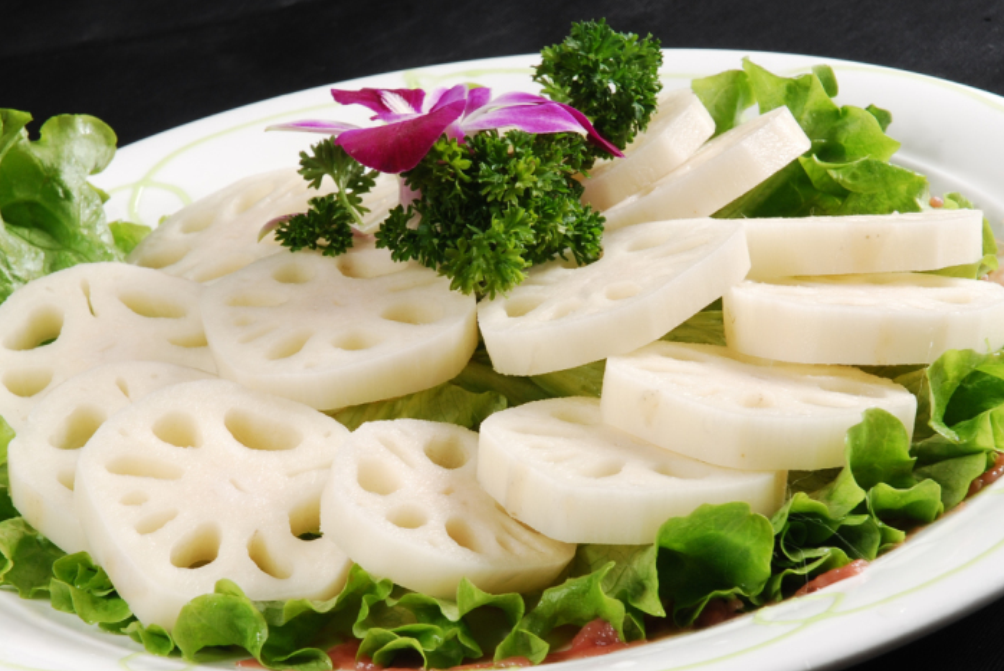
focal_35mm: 154
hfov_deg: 13.3
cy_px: 393
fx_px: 4299
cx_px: 492
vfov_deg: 8.9
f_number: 14
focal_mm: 70
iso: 100
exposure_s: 1/125
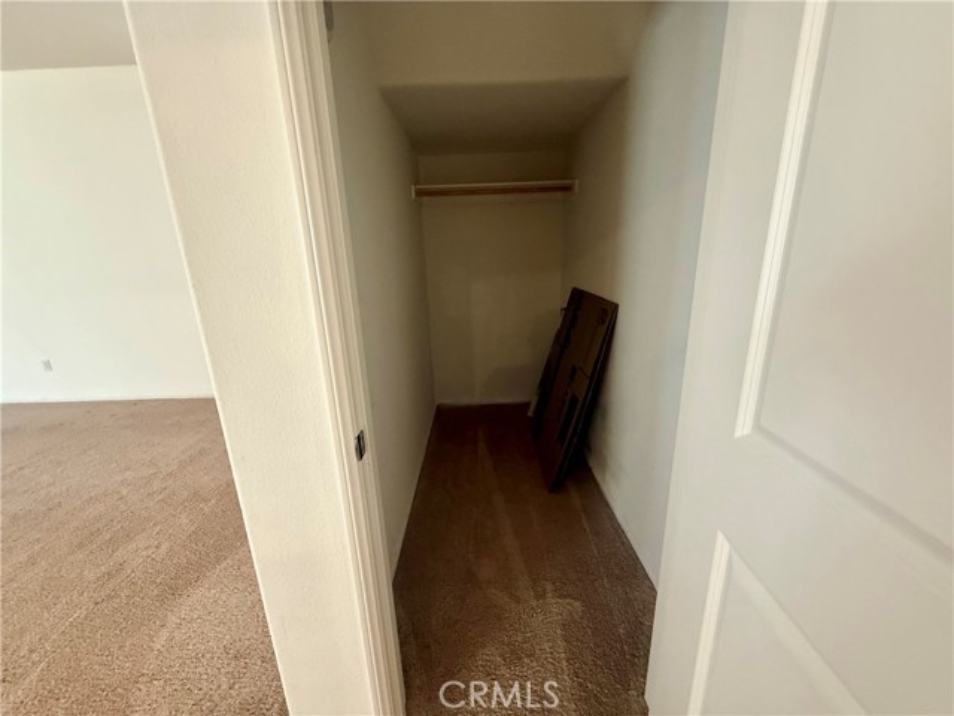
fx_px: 386
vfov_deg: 85.7
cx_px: 477
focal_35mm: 14
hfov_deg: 102.1
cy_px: 358
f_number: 2.2
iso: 400
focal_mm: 2.22
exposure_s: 1/60
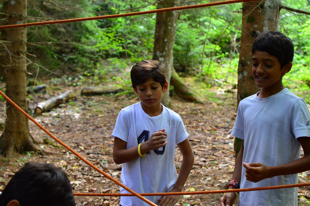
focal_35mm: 52
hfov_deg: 37.9
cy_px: 103
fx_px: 452
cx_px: 155
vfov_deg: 25.7
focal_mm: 35
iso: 1600
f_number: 2.8
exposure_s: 1/250
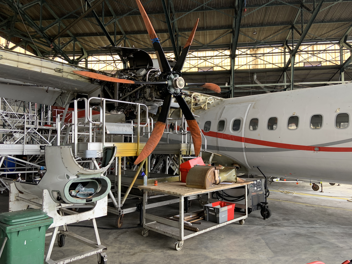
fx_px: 264
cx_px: 176
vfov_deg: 53.1
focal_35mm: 26
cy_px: 132
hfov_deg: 67.3
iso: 64
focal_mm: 4.25
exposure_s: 1/121
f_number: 1.8
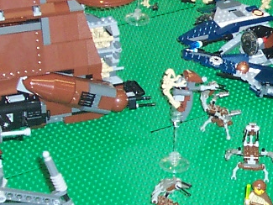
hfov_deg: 11.3
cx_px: 351
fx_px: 1341
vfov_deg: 8.7
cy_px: 76
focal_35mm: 170
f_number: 3
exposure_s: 1/60
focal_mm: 7
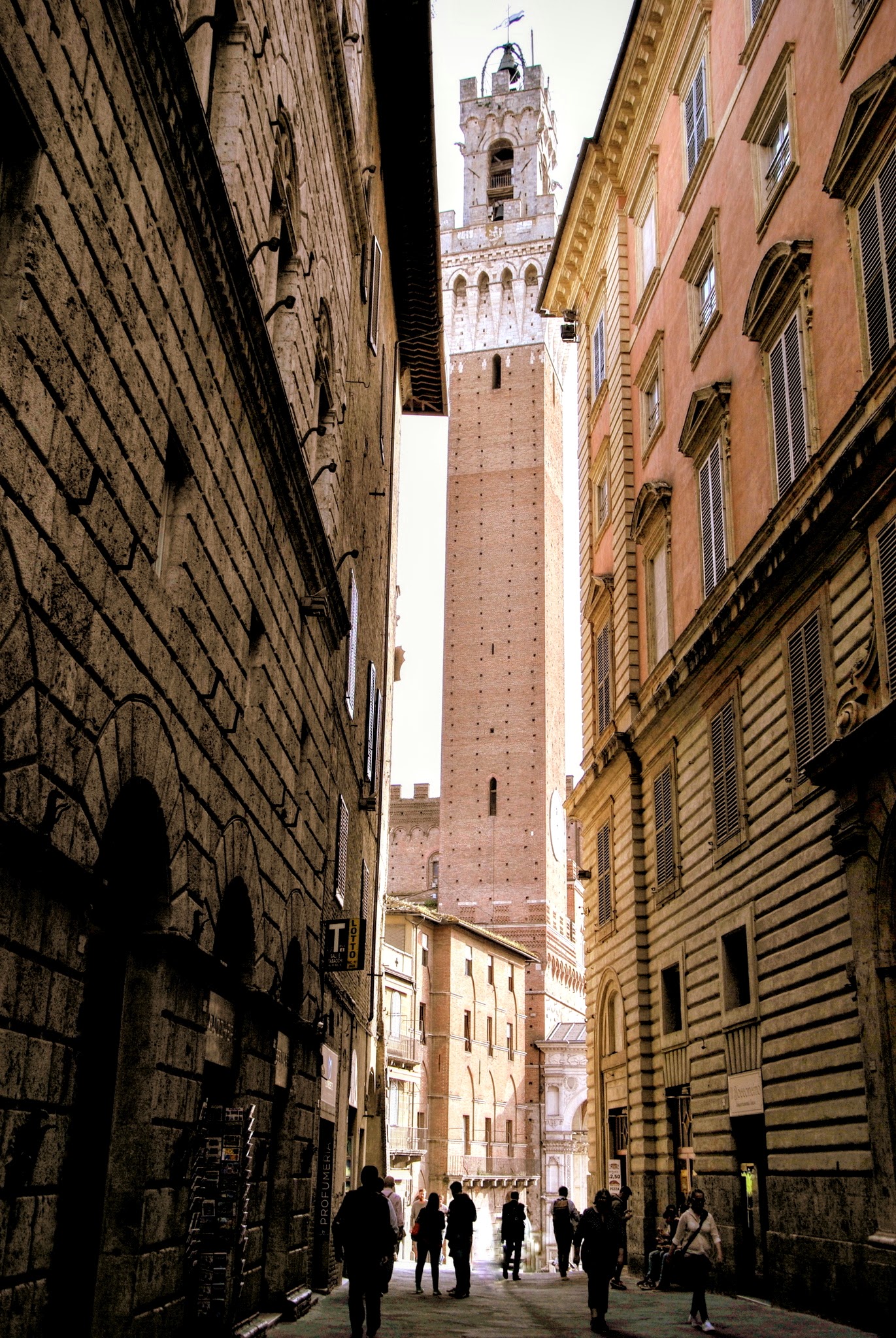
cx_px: 448
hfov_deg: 35.6
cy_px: 669
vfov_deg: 51.2
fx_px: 1396
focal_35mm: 38
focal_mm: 25
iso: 100
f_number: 7.1
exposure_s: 1/200
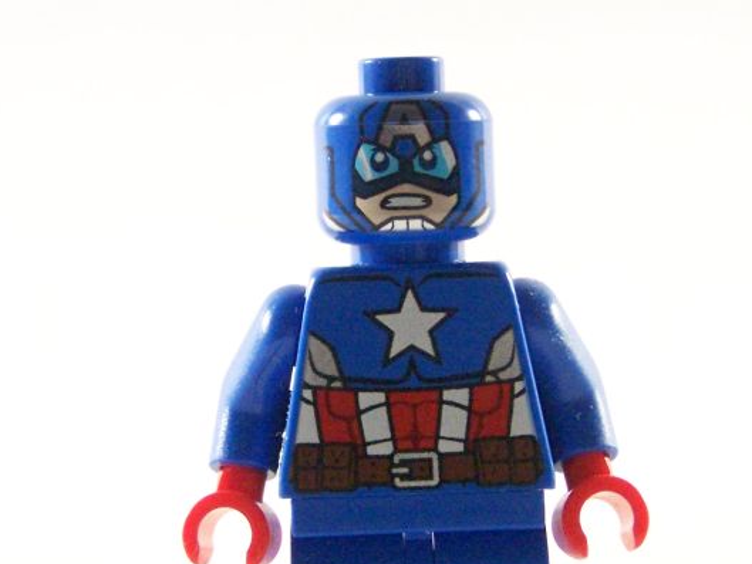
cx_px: 422
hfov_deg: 10.9
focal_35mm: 182
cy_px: 375
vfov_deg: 8.2
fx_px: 3955
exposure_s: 1/60
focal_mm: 15.6
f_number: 3.2
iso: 400
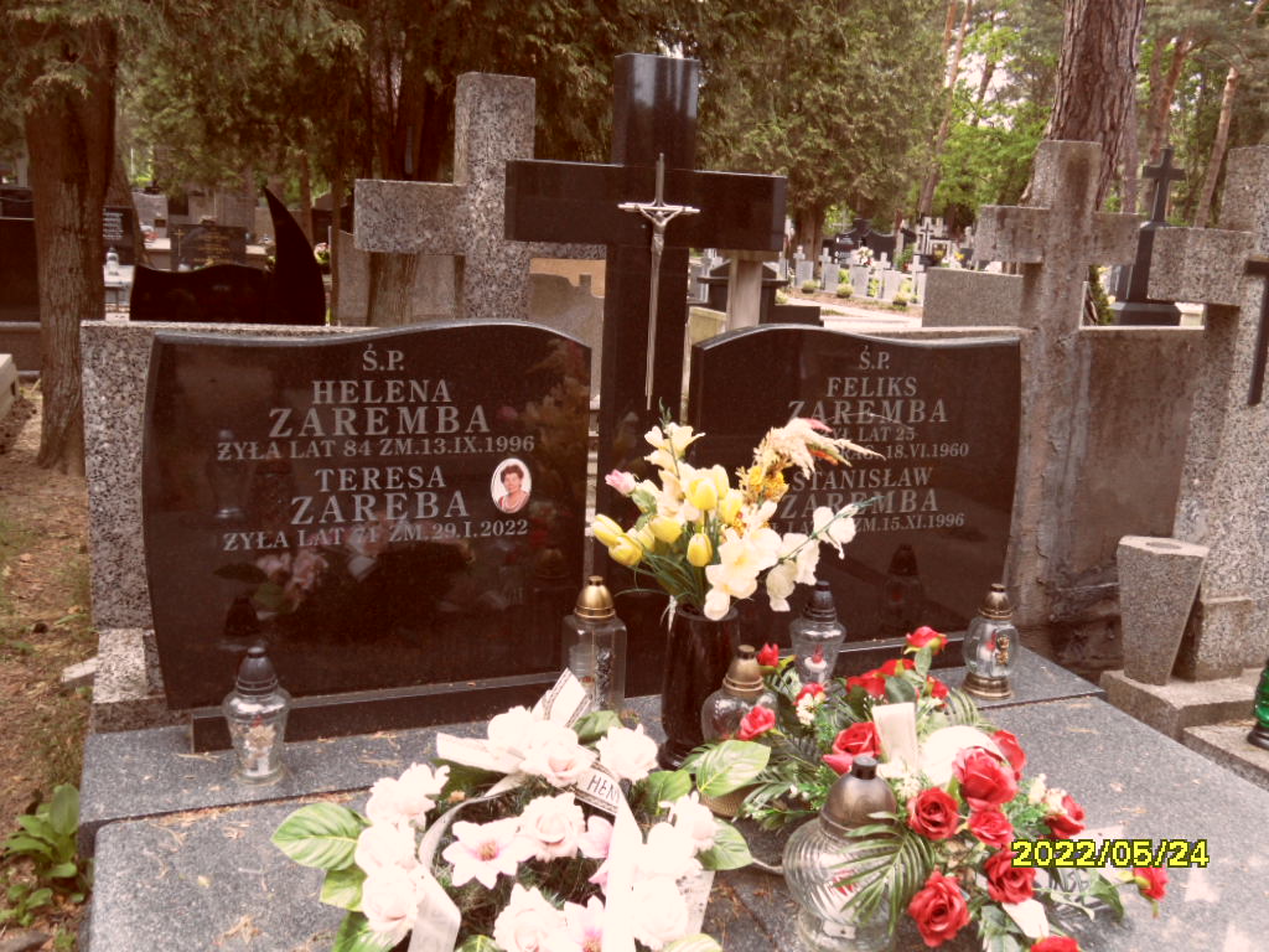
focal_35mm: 32
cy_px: 476
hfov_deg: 56.8
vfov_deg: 44.2
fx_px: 1173
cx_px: 634
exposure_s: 1/125
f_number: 3.4
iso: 80
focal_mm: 5.3
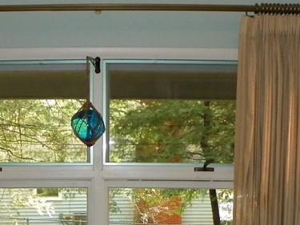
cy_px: 263
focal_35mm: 71
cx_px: 89
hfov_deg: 27.2
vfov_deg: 19.6
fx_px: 615
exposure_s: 1/125
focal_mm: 4.6
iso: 200
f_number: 2.8
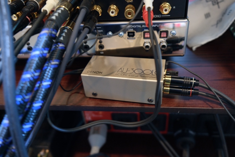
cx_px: 118
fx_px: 202
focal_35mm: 31
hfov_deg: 60.3
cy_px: 78
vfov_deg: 42.3
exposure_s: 1/2.1
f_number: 3.2
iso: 800
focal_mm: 20.5
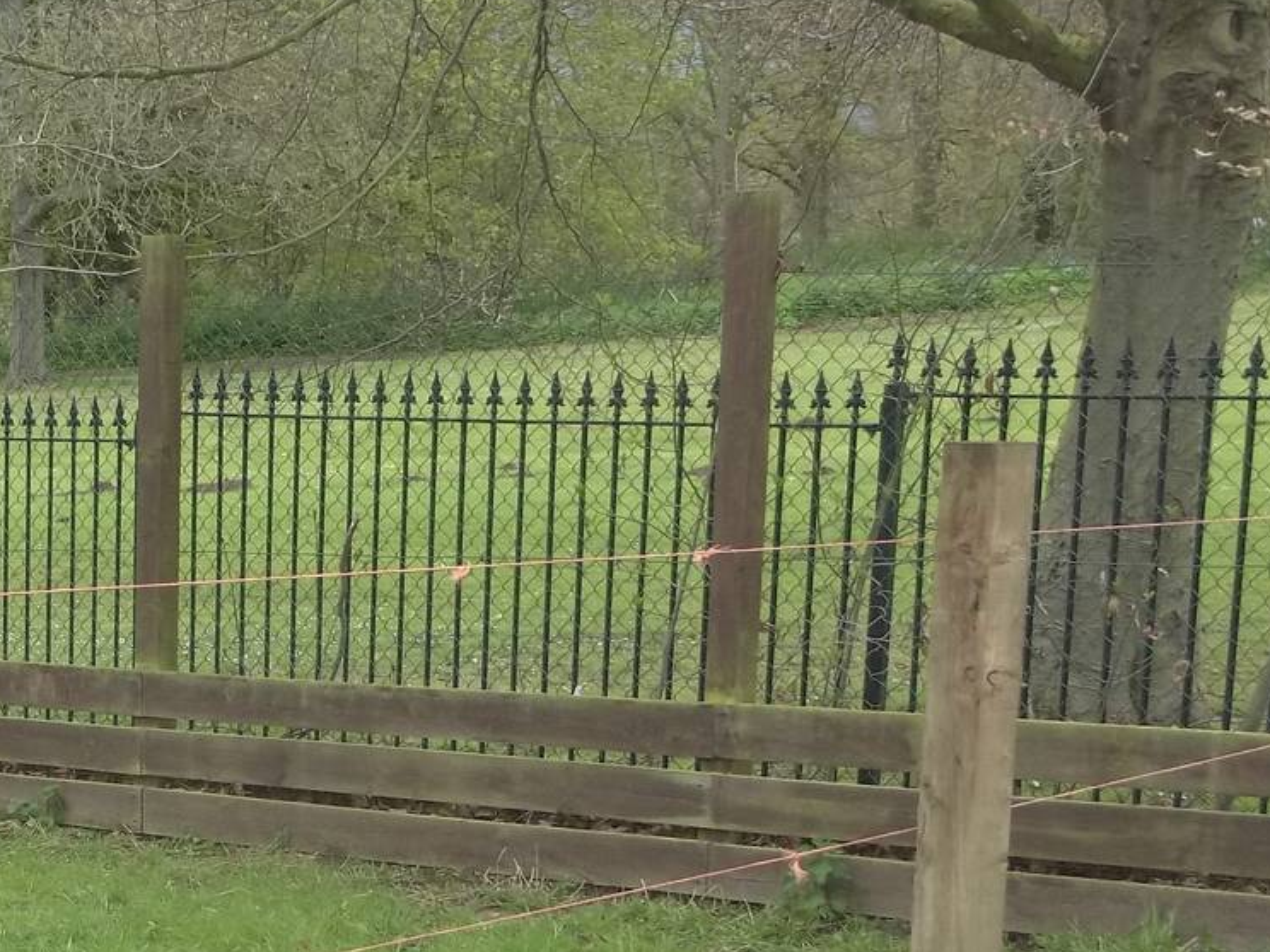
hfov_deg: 26.0
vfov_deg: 20.3
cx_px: 10
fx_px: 2605
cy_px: 865
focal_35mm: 71
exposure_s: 1/200
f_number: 3.3
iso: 80
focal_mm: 5.9
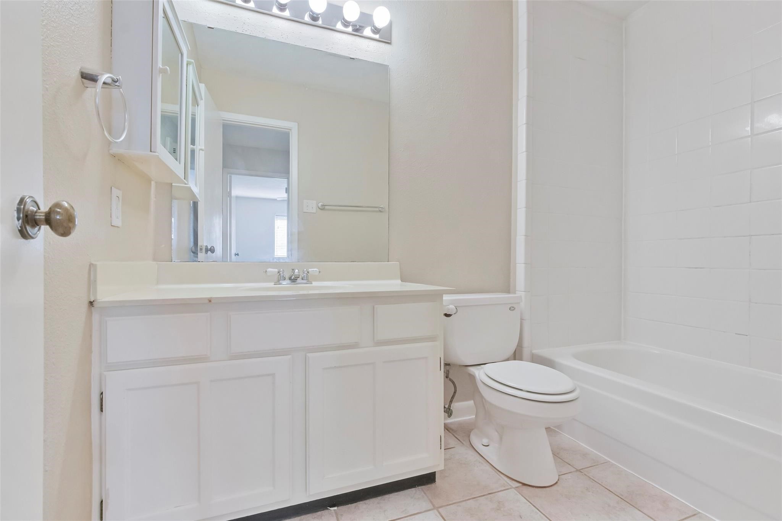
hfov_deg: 100.4
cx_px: 391
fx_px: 326
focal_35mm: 15
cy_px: 260
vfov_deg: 77.3
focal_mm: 10
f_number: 8
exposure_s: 1/15
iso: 400
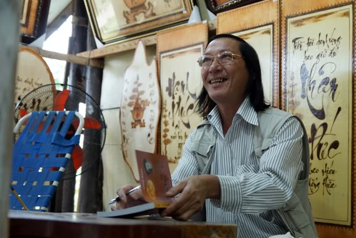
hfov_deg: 46.4
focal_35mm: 42
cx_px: 178
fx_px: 415
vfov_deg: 31.9
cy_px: 119
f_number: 2.8
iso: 400
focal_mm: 28
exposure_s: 1/60
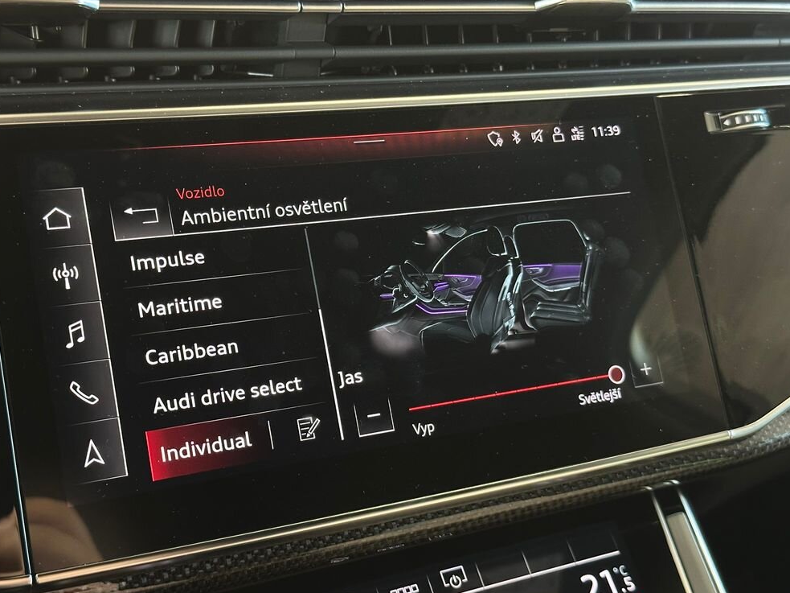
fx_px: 1141
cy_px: 304
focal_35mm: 50
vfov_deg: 29.1
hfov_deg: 38.2
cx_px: 399
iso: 320
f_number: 1.78
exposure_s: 1/33
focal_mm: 6.86
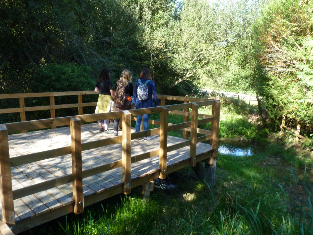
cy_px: 118
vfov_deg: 51.4
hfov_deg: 65.3
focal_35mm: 27
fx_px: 244
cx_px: 156
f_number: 7.1
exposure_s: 1/30
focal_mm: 4.8
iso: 125
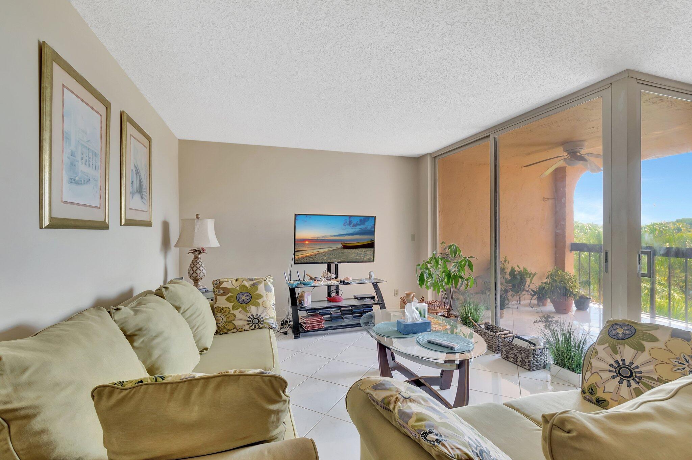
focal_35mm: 15
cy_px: 230
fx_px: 288
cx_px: 346
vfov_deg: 77.2
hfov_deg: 100.4
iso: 640
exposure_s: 1/6
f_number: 8
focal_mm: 10
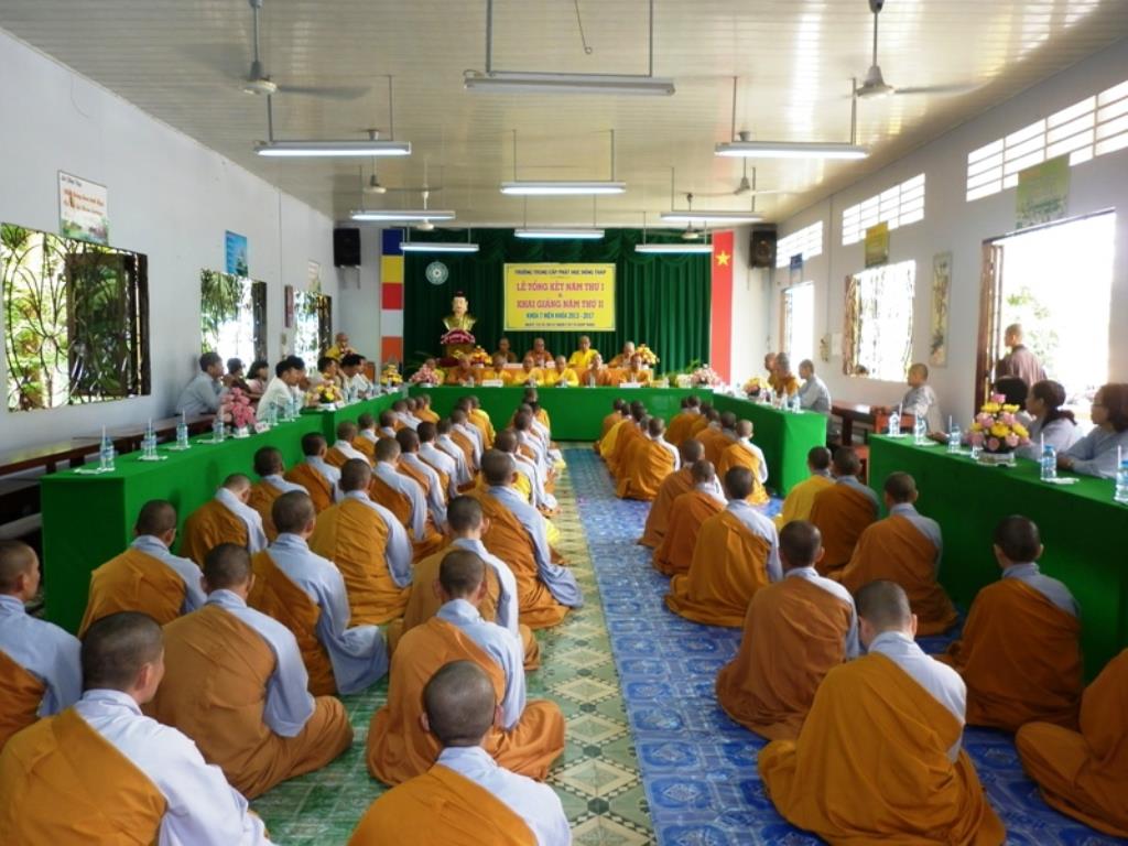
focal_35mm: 28
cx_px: 564
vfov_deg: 49.7
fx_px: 912
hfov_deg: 63.4
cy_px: 423
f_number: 2.8
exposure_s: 1/30
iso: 100
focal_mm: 5
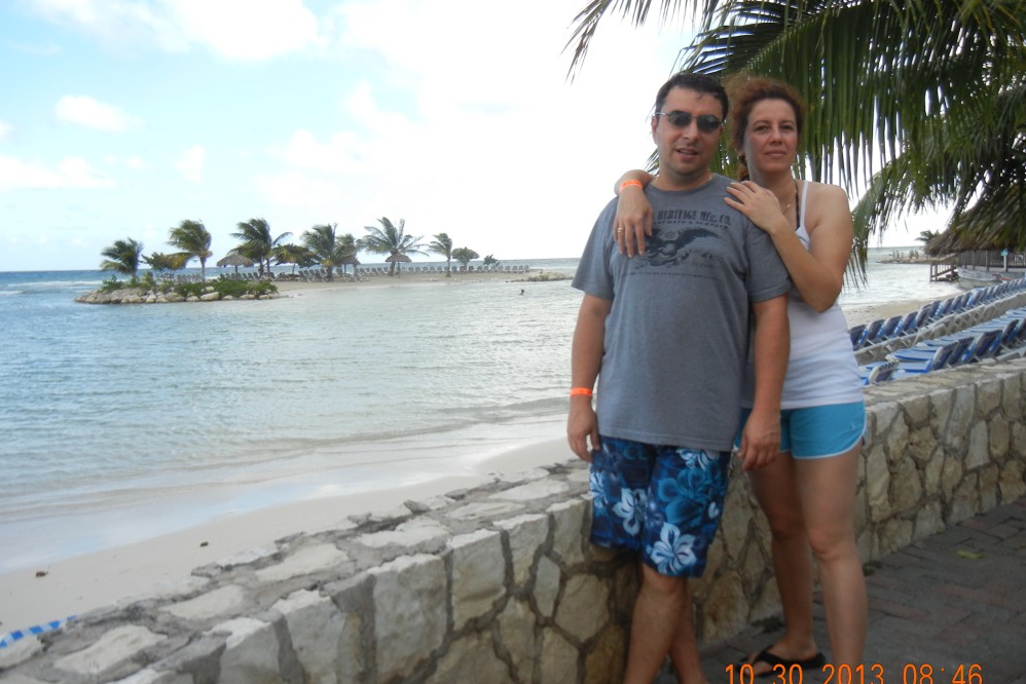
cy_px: 365
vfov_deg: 41.1
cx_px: 520
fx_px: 912
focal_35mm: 32
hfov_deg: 58.7
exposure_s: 1/483
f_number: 3.5
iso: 160
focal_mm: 5.4
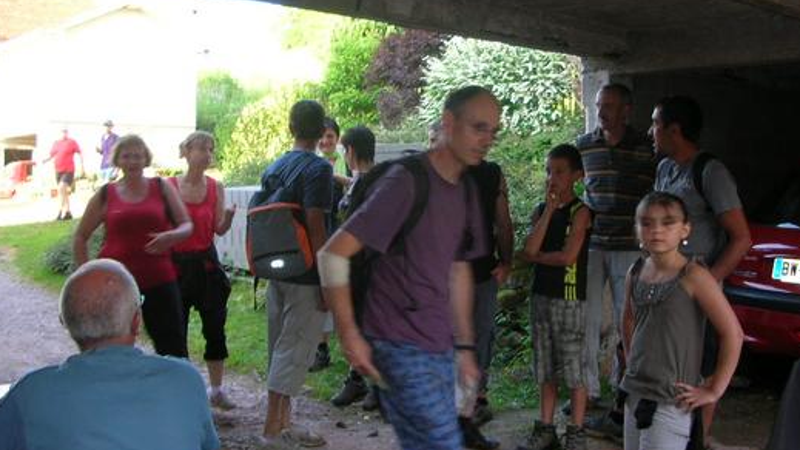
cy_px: 202
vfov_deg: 25.4
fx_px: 997
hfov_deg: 43.5
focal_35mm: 47
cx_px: 478
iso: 50
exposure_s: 1/30
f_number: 2.8
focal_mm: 5.8
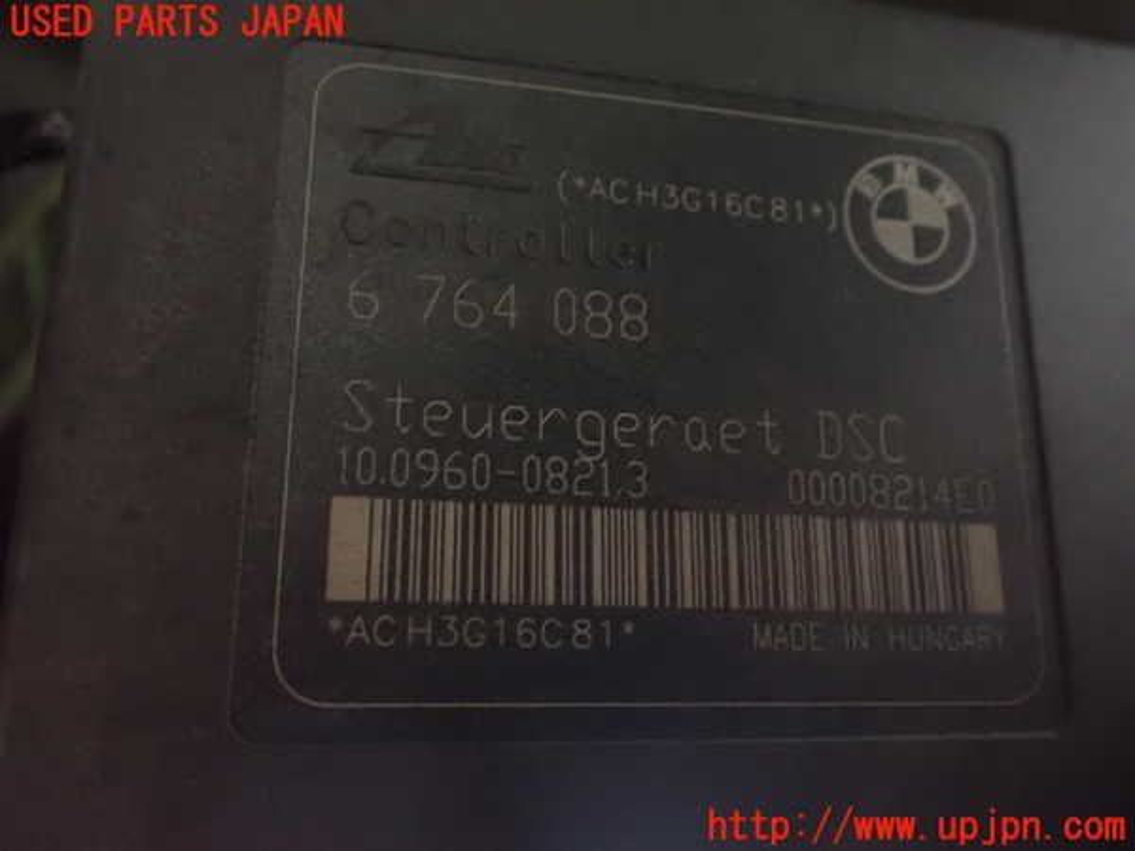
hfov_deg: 60.0
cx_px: 568
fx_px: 984
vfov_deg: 46.8
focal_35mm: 30
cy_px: 426
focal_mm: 5.4
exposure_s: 1/30
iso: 1600
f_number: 2.3
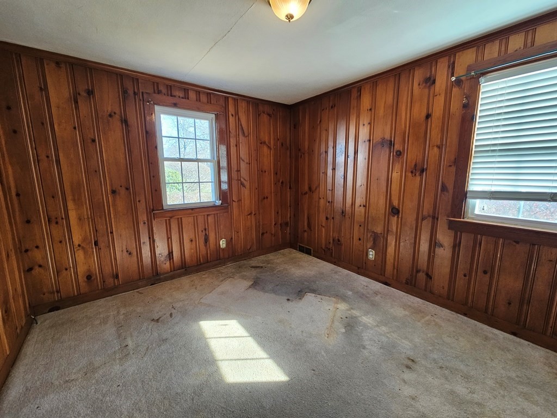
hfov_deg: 106.2
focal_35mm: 13
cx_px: 278
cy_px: 209
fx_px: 209
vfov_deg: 89.9
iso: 200
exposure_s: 1/60
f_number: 2.2
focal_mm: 2.2
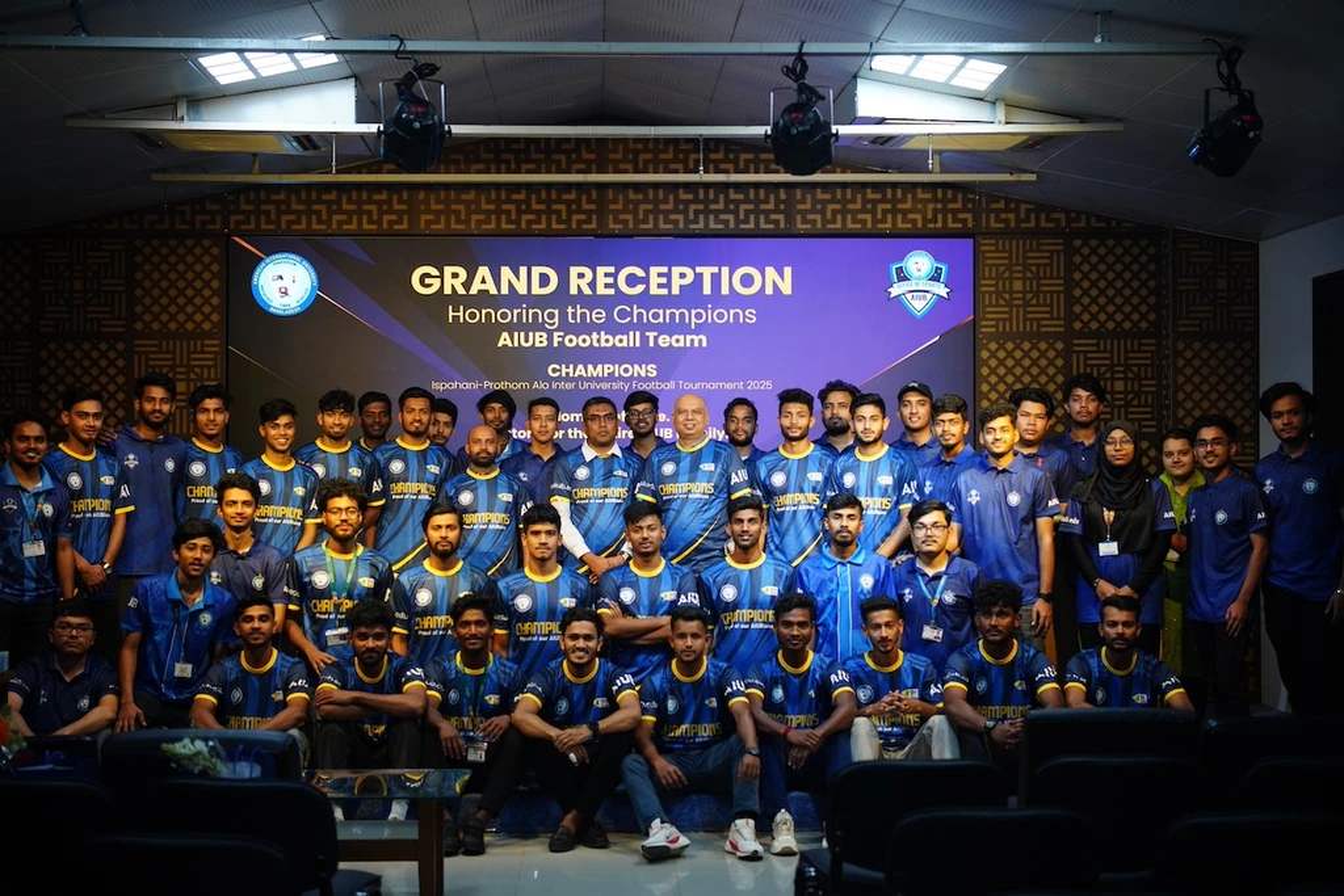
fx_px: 1960
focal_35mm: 52
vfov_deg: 25.8
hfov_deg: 37.8
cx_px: 672
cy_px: 448
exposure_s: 1/100
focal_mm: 35
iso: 400
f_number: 1.7
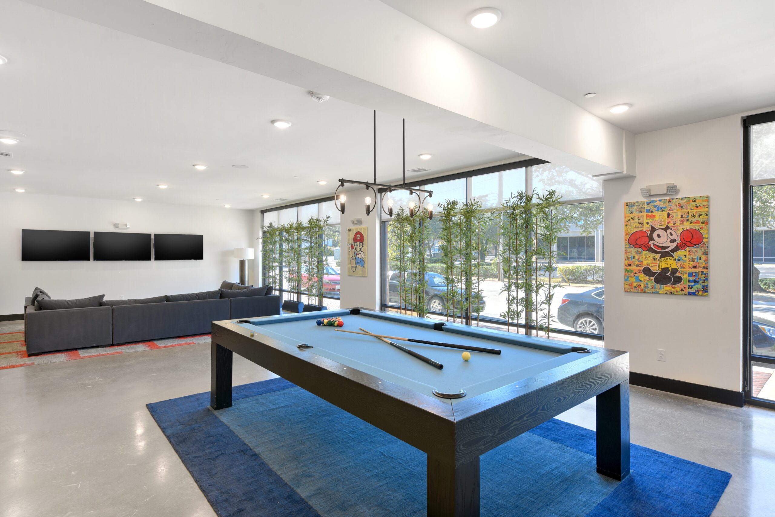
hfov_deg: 86.9
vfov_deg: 64.6
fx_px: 409
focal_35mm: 19
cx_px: 388
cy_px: 258
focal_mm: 19
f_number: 9
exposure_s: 1/20
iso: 250
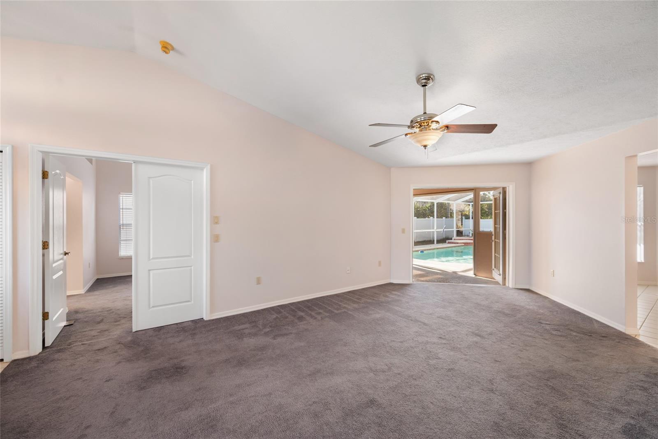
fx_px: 256
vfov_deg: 81.2
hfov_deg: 104.2
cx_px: 329
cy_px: 220
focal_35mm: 14
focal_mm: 14
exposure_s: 1/3
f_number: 6.3
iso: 250
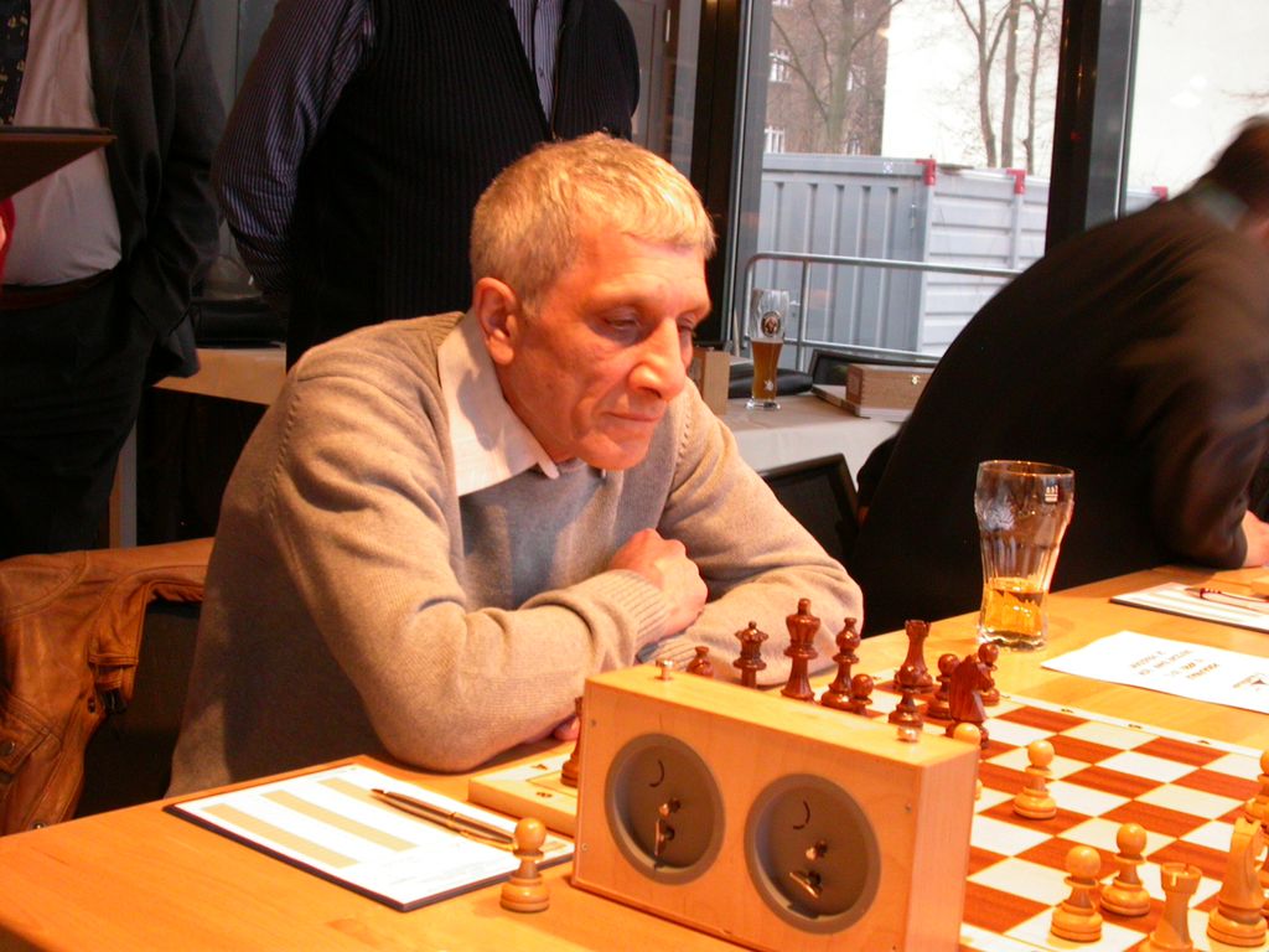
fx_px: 1796
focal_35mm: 49
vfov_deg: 29.7
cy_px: 476
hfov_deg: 38.9
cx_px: 634
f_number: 4.1
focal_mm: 10.2
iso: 200
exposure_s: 1/10.8
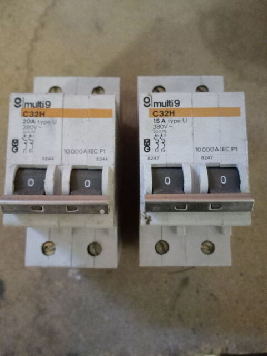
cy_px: 178
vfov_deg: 65.3
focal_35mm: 27
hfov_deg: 51.4
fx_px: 278
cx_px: 134
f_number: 2
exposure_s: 1/16.7
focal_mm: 3.5
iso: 2203
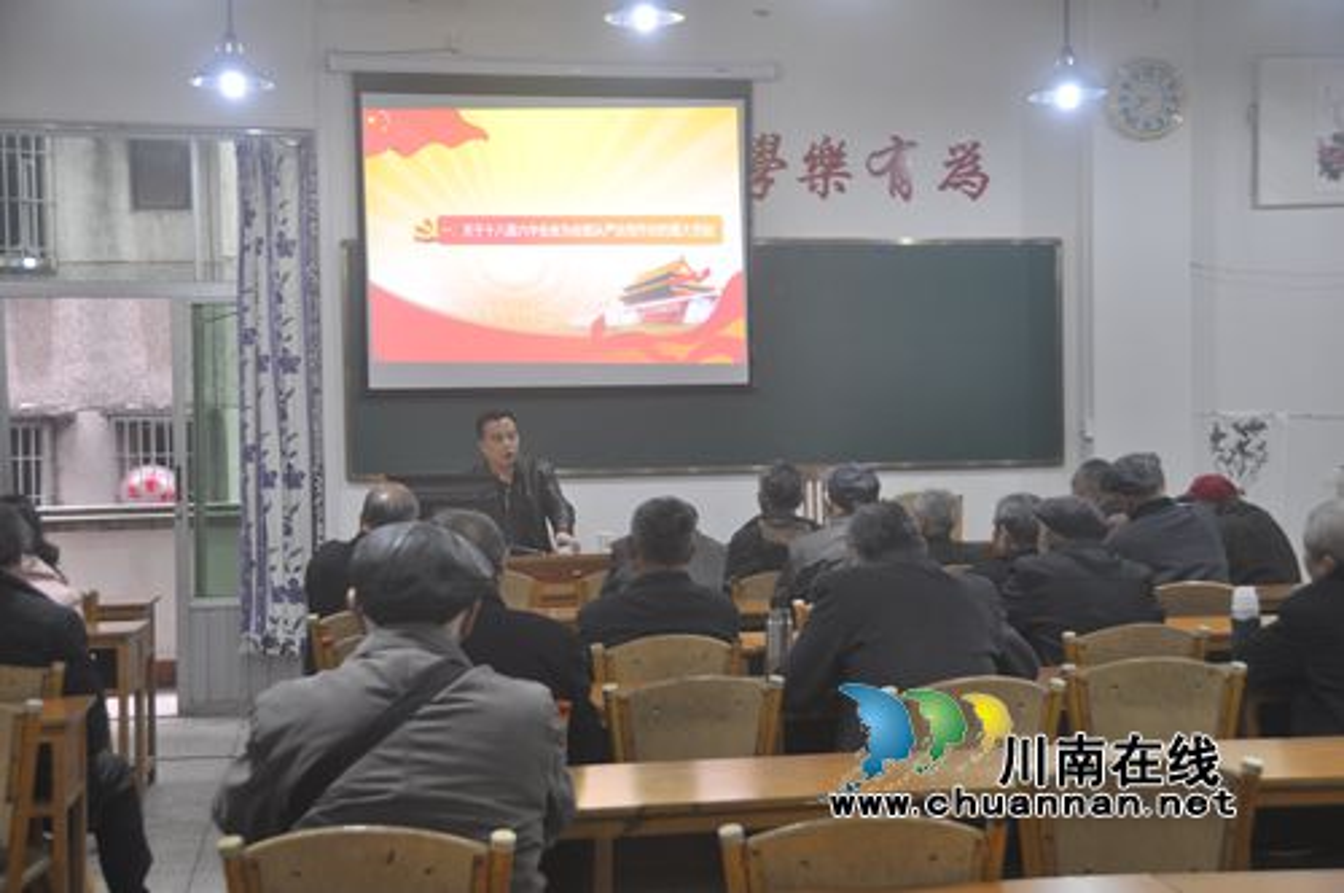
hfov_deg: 38.9
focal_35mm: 51
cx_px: 672
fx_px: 1902
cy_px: 446
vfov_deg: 26.4
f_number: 4.2
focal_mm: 34
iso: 400
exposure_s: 1/15
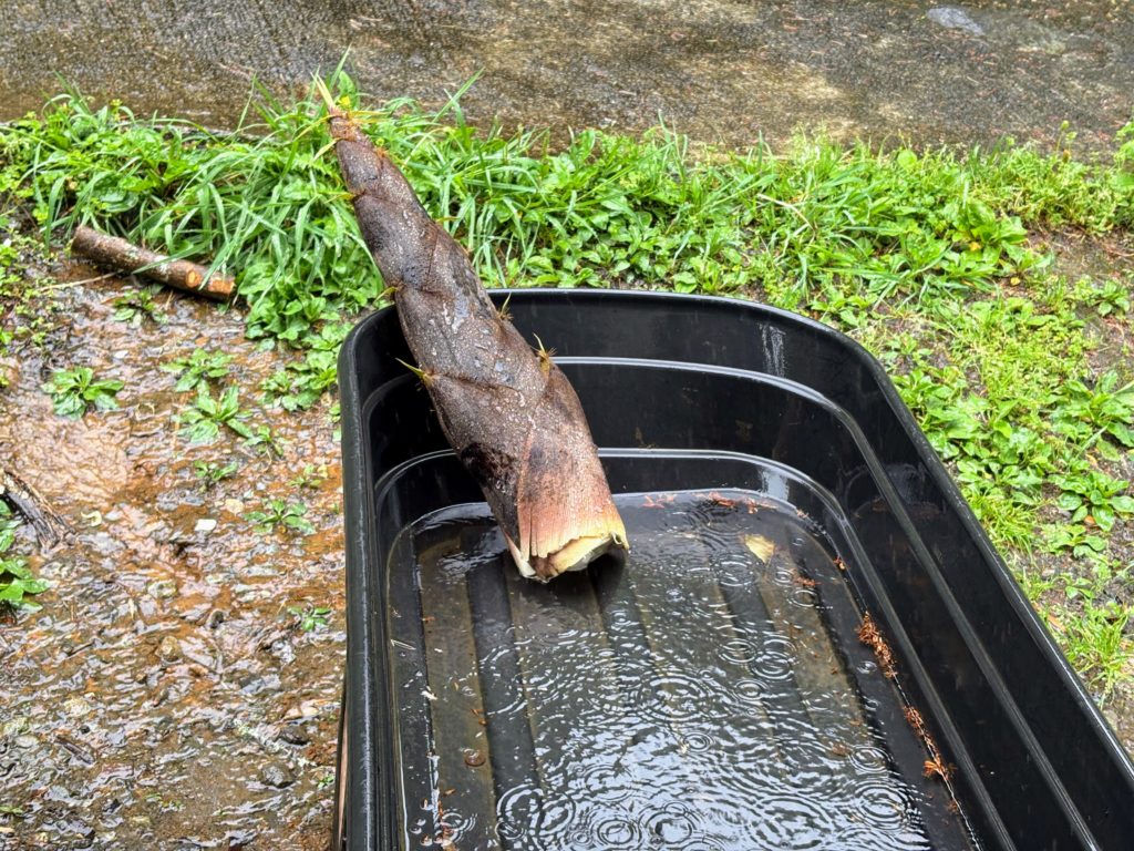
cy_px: 426
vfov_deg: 28.0
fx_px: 1703
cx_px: 567
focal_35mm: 52
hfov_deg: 36.8
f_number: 1.6
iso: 32
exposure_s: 1/122
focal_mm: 5.96
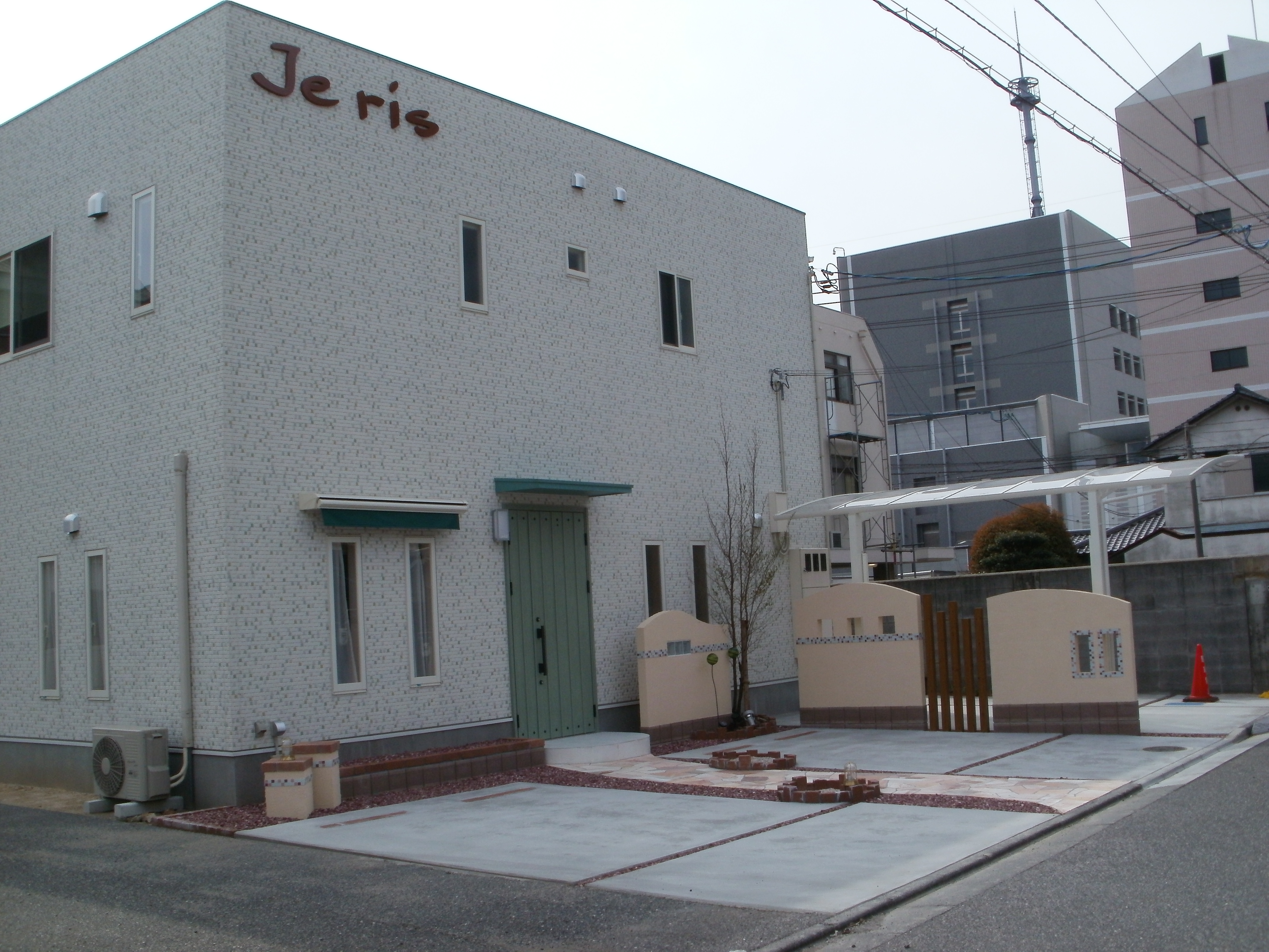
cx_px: 634
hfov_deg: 51.4
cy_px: 476
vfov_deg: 39.7
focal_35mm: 36
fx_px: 1320
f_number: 5.6
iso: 100
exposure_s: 1/500
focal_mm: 6.3
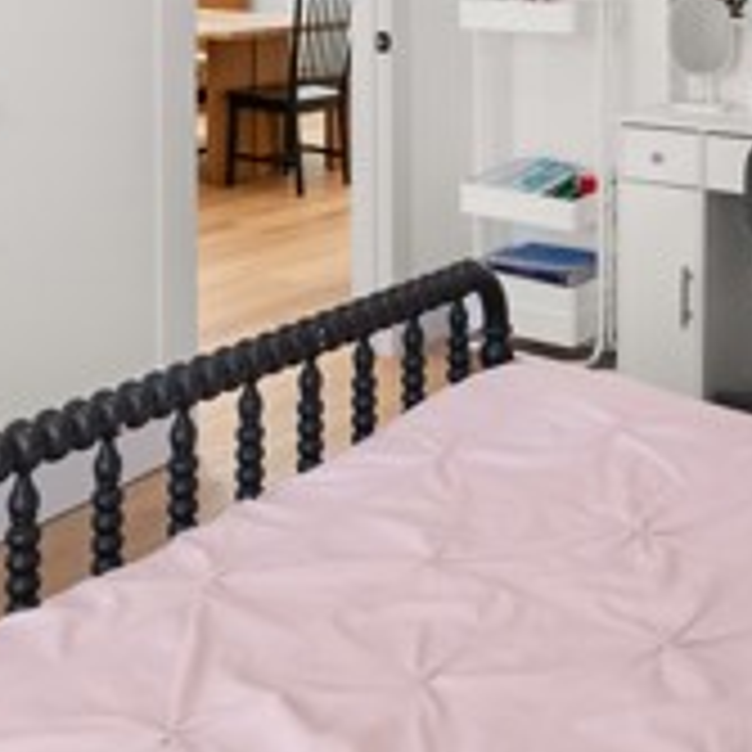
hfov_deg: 32.5
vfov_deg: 29.8
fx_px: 1278
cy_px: -54
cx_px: 513
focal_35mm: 52
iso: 640
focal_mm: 16
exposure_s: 1/6
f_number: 9
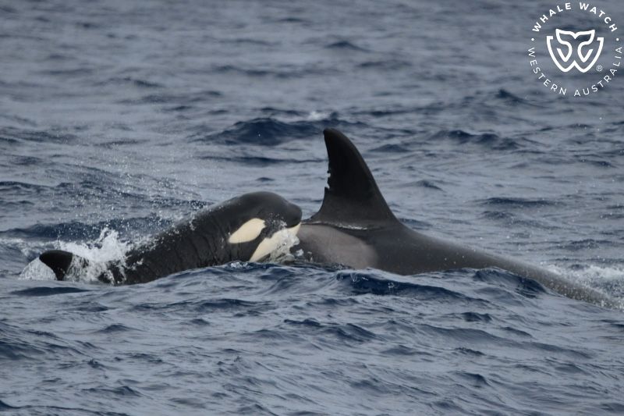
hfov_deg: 3.4
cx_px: 312
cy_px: 208
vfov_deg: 2.3
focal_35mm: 600
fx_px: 10397
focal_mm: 600
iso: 1250
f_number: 6.3
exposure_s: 1/8000
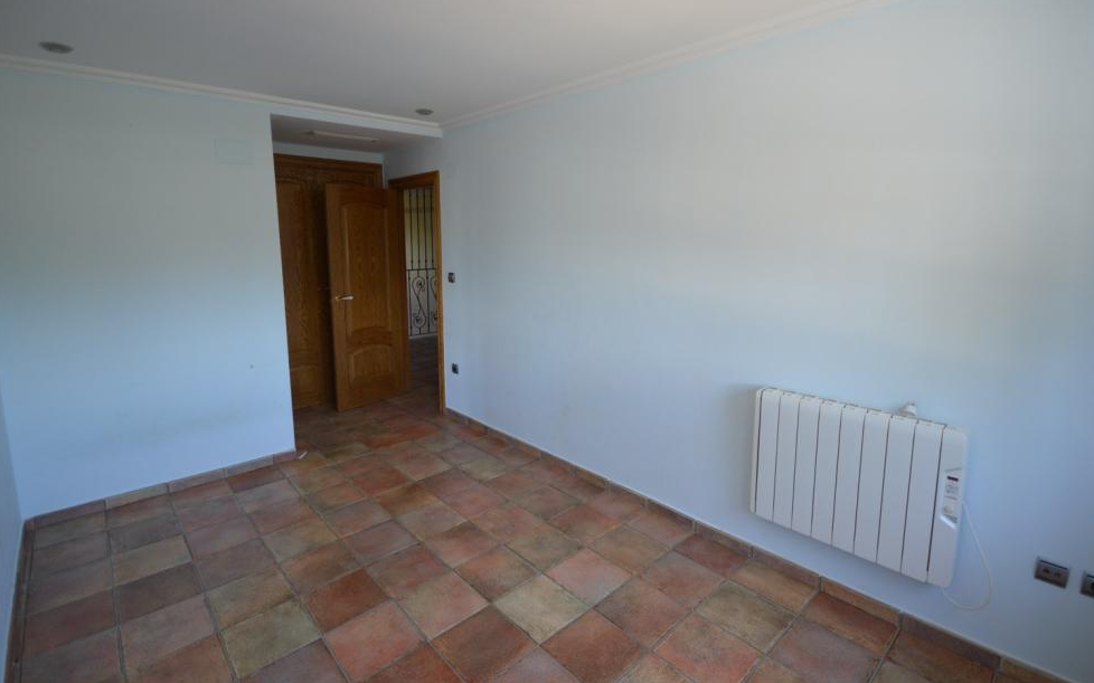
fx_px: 477
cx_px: 532
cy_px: 305
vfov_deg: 71.0
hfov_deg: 97.8
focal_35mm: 16
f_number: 4
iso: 400
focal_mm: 10
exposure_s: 1/60
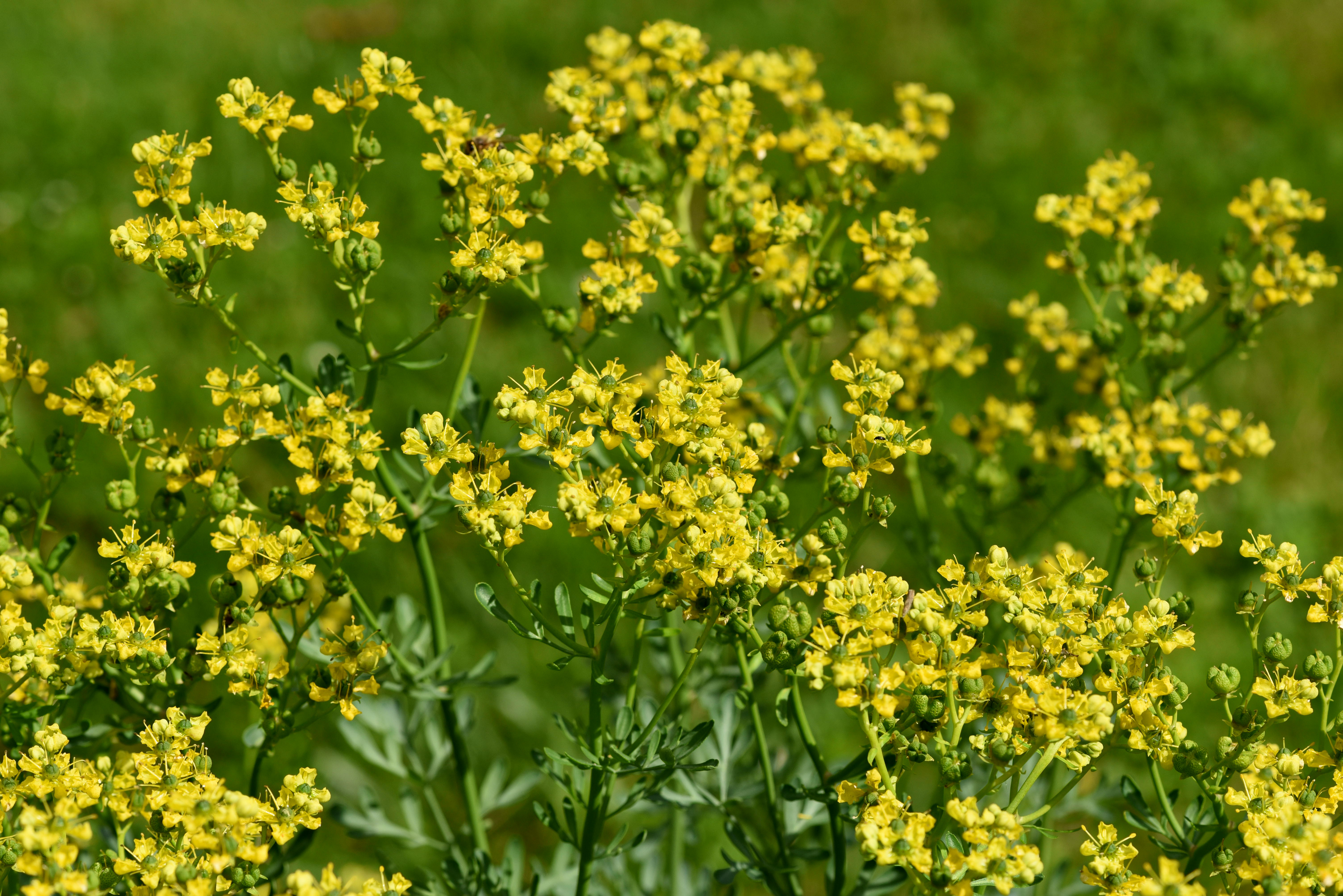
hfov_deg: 19.4
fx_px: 3918
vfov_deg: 13.1
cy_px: 448
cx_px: 672
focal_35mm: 105
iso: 500
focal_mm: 105
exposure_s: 1/1250
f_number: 9
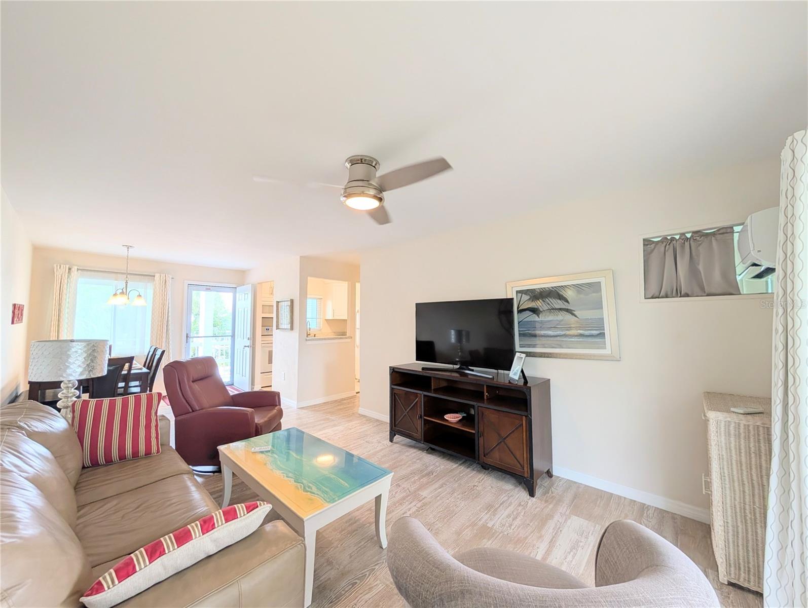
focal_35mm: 12
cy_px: 304
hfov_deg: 110.5
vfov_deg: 94.6
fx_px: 280
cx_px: 404
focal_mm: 2.02
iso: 71
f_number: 1.7
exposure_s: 1/120
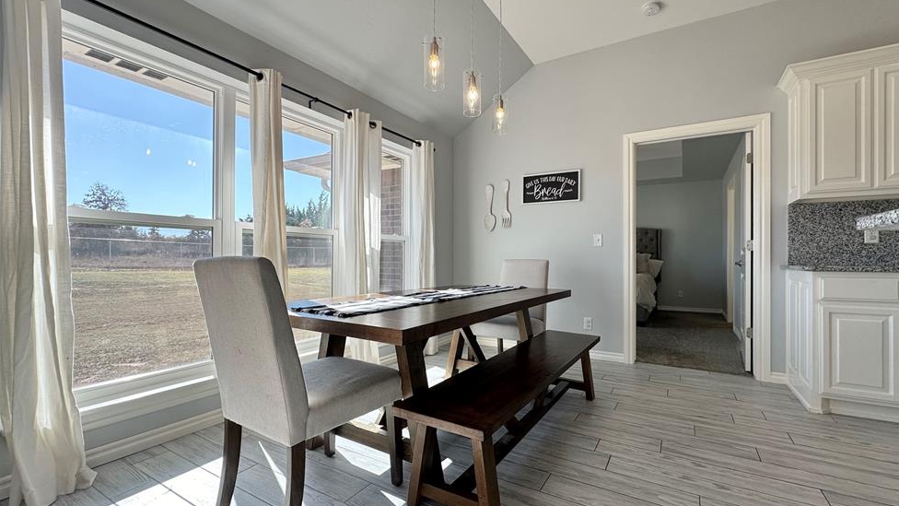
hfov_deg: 99.3
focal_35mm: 16
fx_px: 381
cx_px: 471
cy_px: 259
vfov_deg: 67.1
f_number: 2.2
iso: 40
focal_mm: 2.22
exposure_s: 1/344
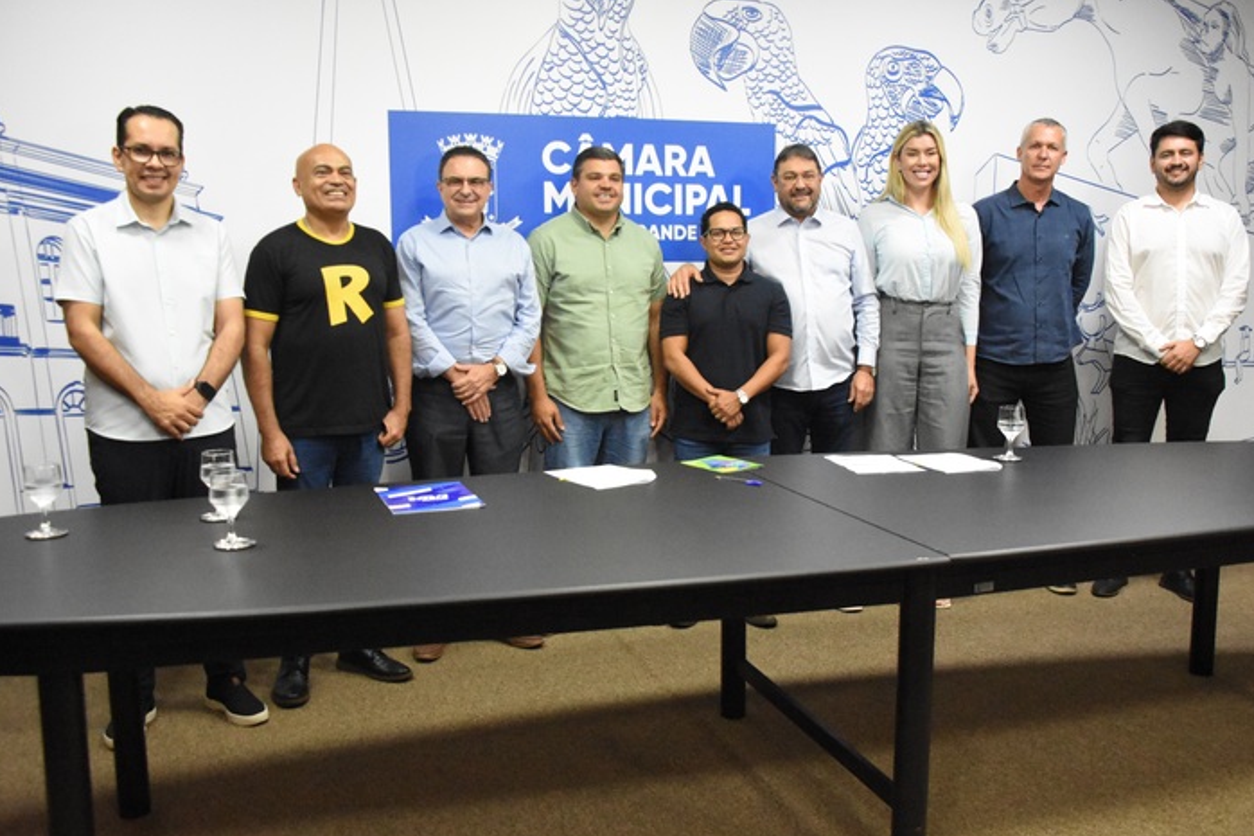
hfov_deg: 57.9
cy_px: 424
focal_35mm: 33
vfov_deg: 40.5
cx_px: 641
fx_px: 1132
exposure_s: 1/250
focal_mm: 21
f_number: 5
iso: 8000
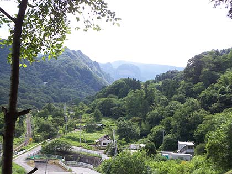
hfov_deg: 38.9
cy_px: 87
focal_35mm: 49
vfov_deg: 29.7
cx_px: 116
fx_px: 328
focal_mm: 8
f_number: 4
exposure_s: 1/160
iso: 50
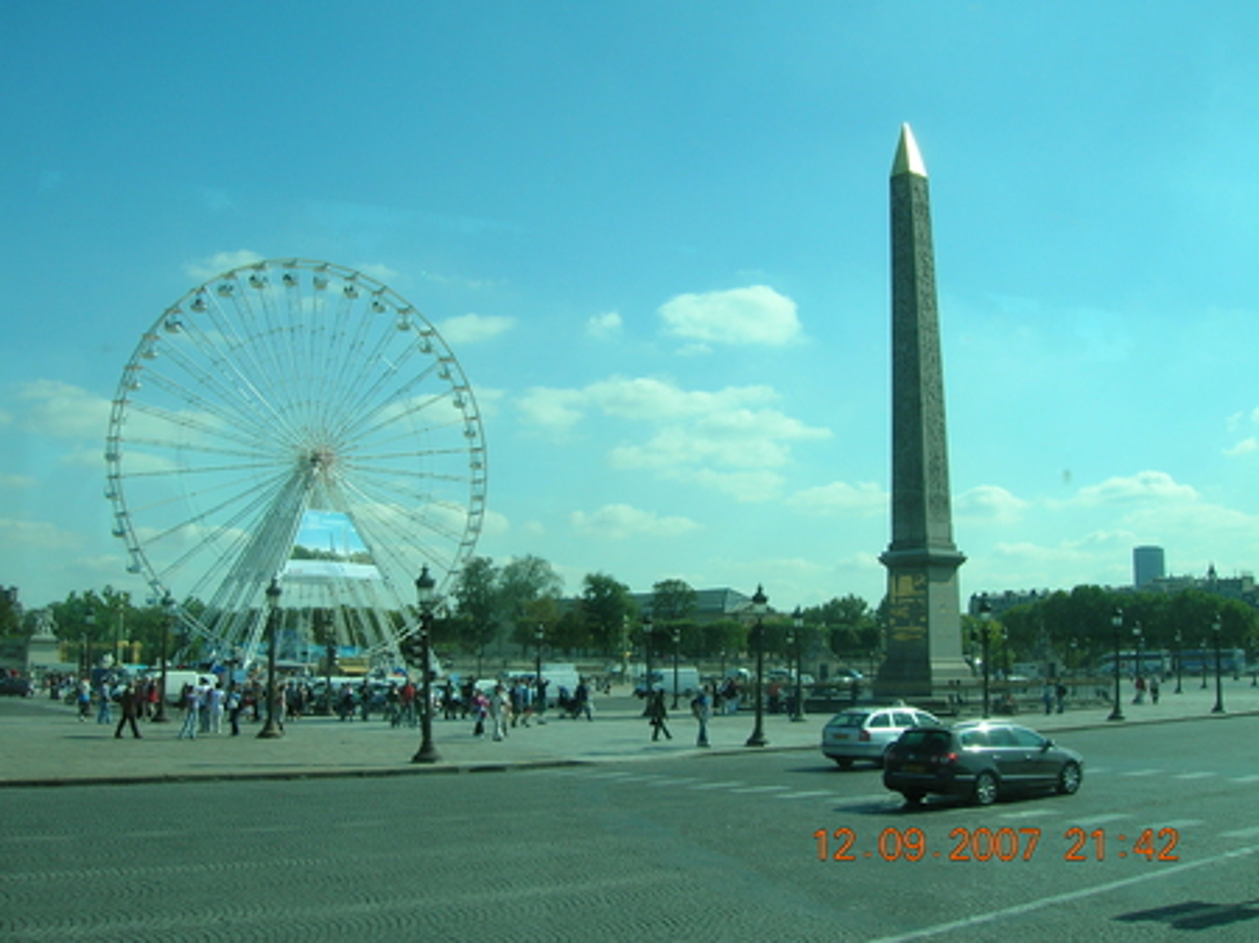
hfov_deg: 54.0
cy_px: 472
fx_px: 1236
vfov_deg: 41.8
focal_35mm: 34
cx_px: 630
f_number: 4.9
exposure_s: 1/334
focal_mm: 5.7
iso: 50
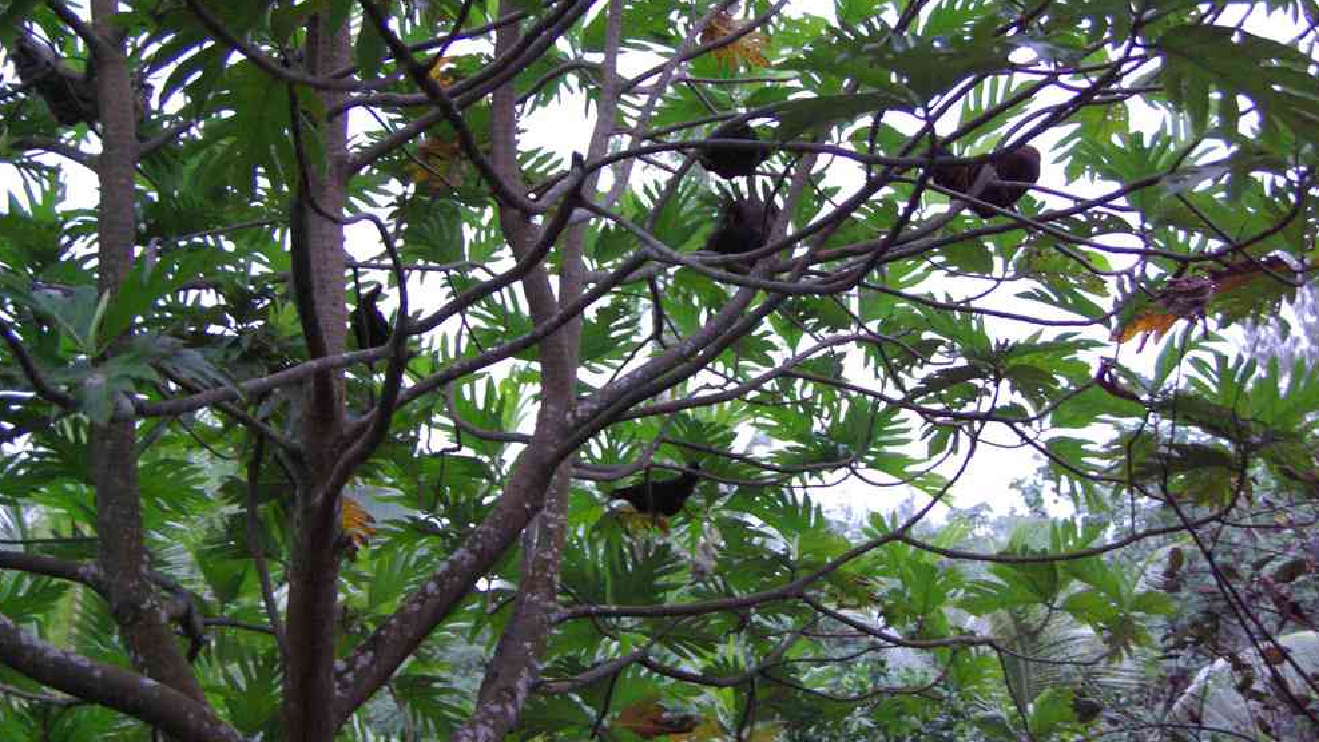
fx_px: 2378
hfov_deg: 31.0
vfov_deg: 17.7
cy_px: 353
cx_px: 660
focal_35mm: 68
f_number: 4.5
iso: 1600
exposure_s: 1/4
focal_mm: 42.5
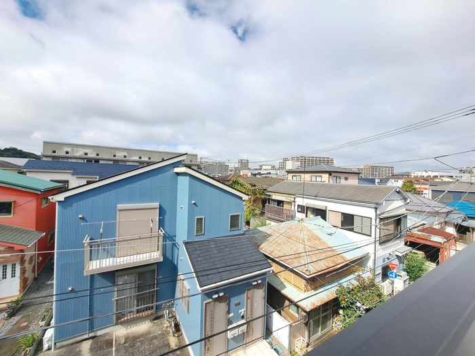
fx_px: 178
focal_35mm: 13
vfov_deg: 89.9
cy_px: 178
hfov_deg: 106.2
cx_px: 238
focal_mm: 1.74
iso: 50
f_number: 2.2
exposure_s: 1/1595
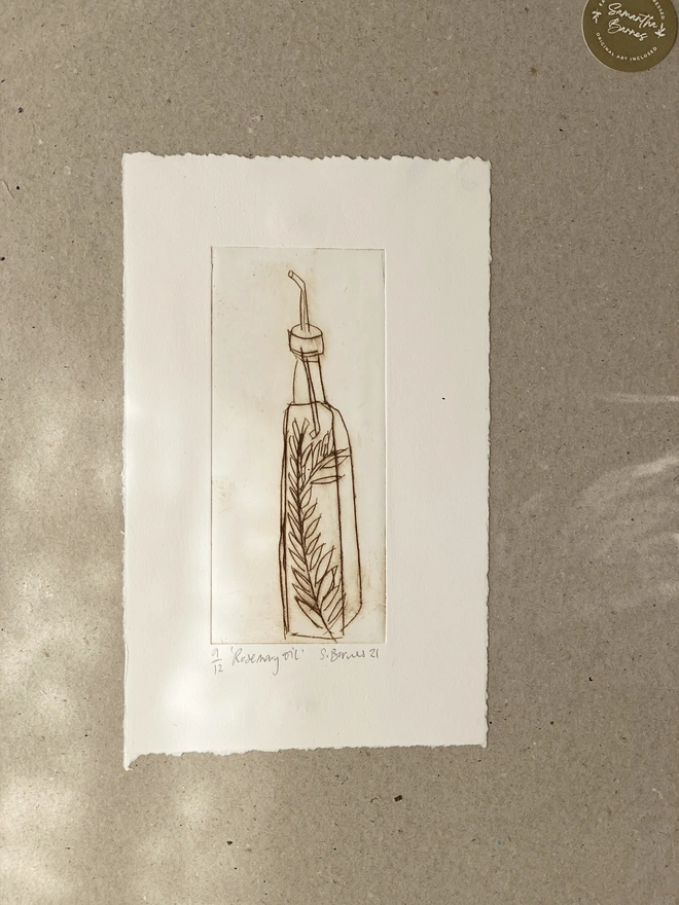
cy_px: 452
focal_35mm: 52
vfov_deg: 36.8
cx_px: 340
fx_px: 1360
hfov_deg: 28.0
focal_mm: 6
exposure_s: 1/363
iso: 20
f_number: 2
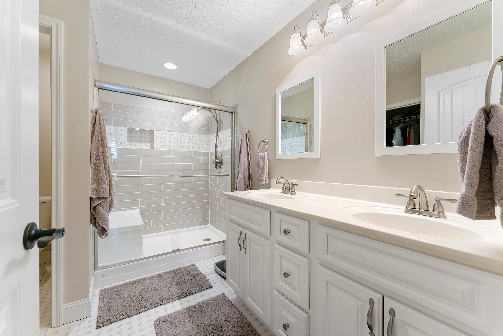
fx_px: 196
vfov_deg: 81.2
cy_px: 168
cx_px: 252
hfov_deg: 104.2
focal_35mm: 14
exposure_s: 1/5
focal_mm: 14
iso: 320
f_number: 7.1
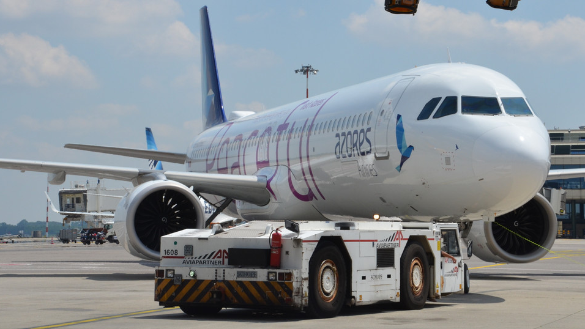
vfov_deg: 11.7
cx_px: 313
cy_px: 88
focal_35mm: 103
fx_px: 1598
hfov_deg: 20.7
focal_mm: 52
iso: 400
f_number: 13
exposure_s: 1/640
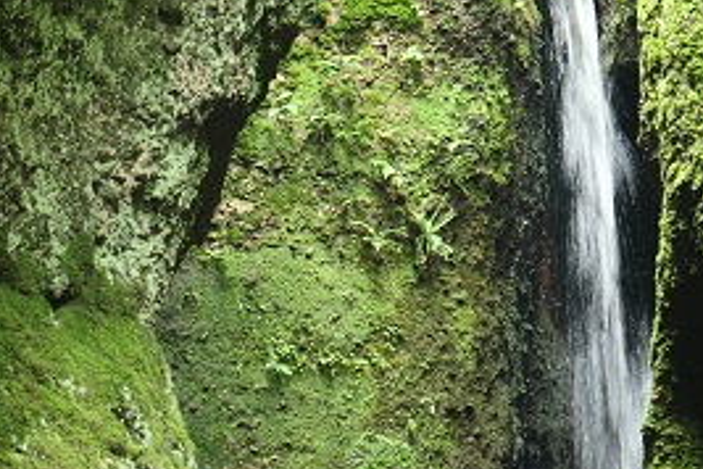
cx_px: 195
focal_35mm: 168
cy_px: 146
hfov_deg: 12.2
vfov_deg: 8.2
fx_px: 3280
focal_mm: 30
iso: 800
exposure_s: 1/20
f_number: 4.9
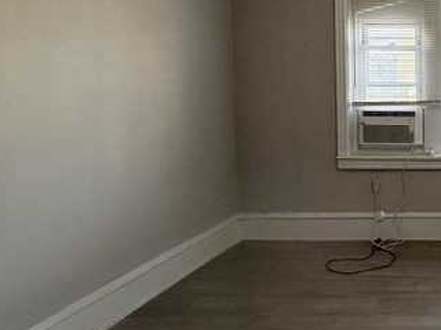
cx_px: 513
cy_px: 100
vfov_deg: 40.0
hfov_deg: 39.9
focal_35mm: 35
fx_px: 446
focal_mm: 2.22
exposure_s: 1/120
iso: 80
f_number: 2.2
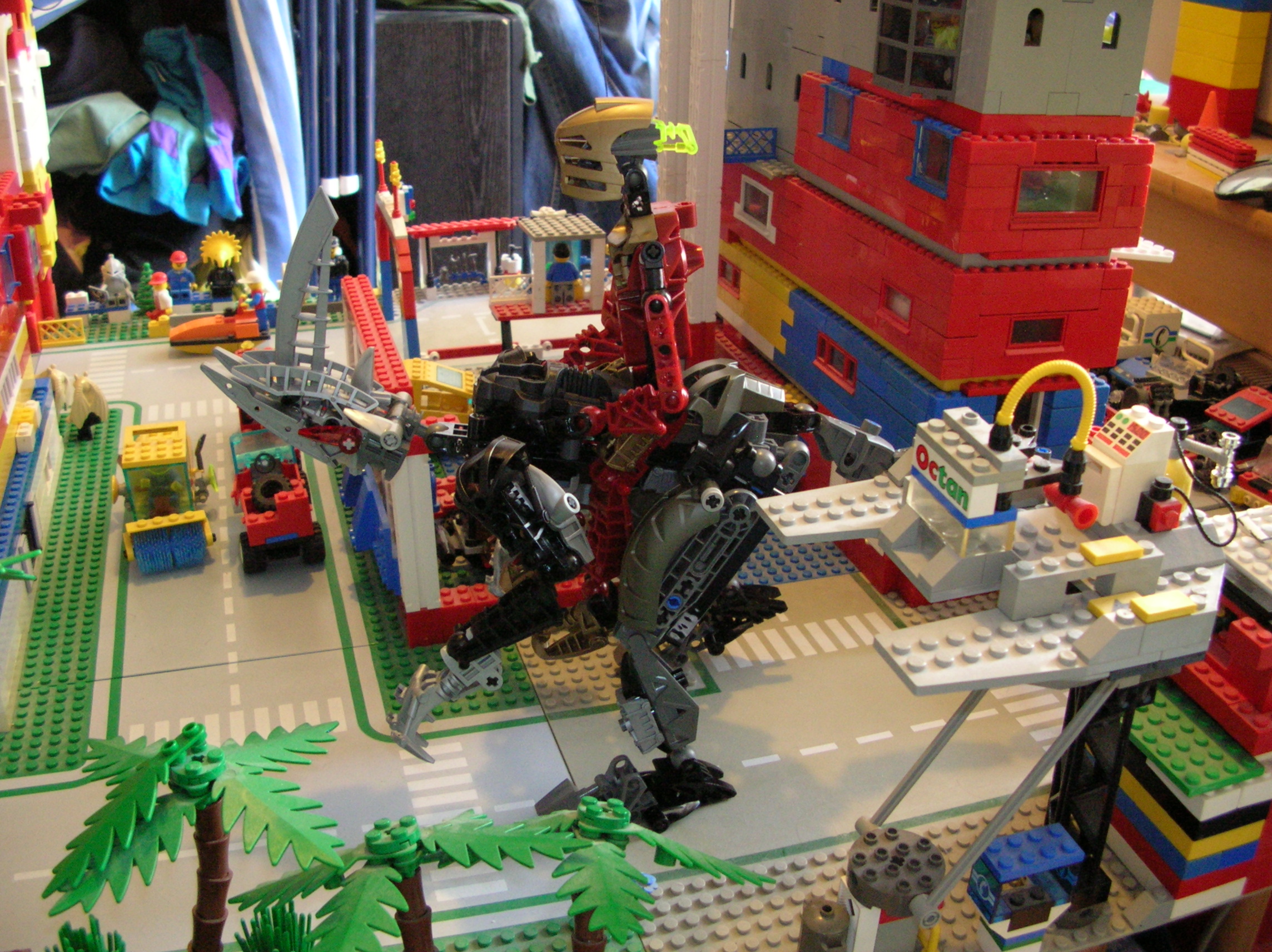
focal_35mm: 35
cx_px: 636
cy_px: 476
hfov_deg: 52.7
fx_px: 1285
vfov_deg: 40.6
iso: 200
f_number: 2.8
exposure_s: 1/6.8
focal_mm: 5.8
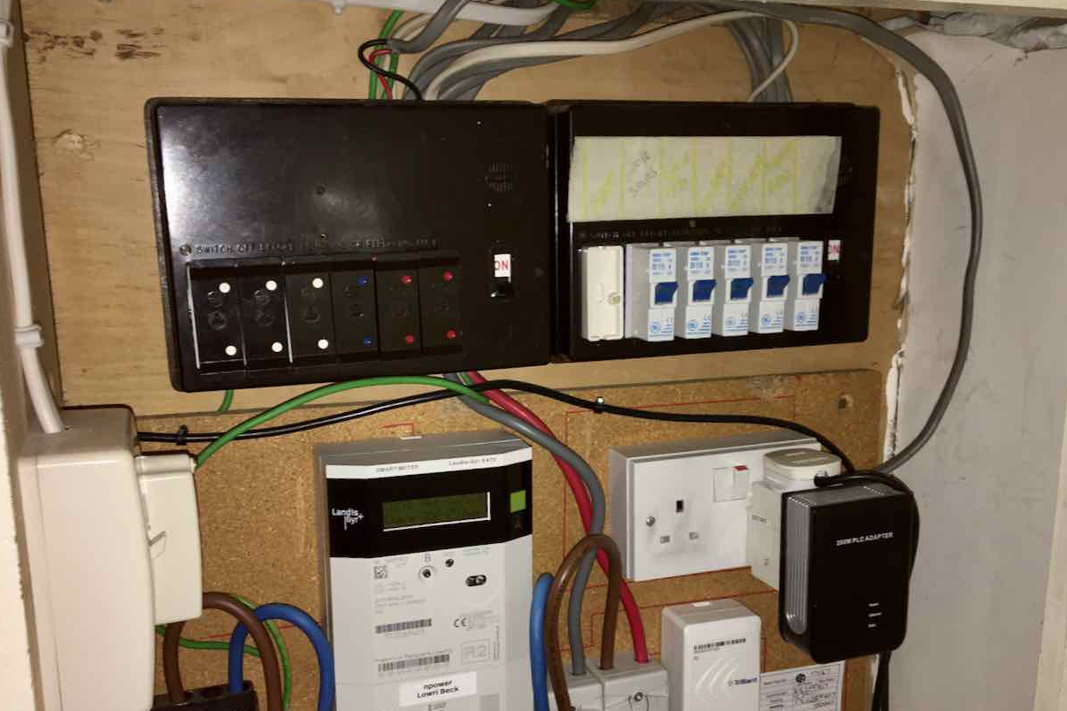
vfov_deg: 41.0
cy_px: 417
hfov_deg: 58.7
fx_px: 948
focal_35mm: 32
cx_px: 505
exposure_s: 1/17
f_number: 2.2
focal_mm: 4.15
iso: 25
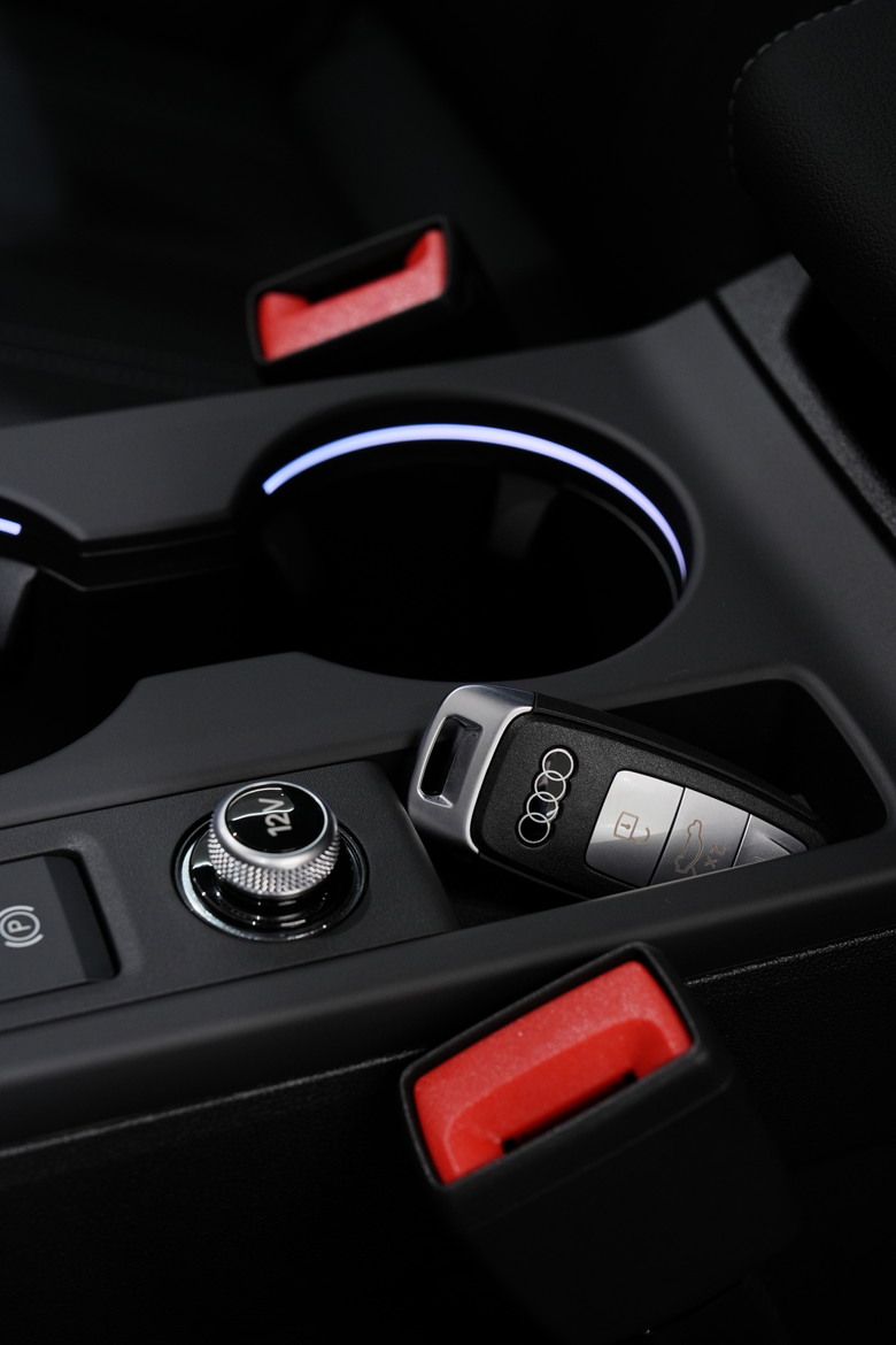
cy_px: 672
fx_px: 2613
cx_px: 448
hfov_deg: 19.5
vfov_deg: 28.8
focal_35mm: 70
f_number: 8
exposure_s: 1/6
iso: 500
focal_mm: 70
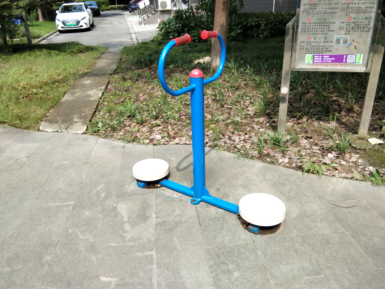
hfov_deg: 58.4
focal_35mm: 31
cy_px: 144
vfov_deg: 45.4
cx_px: 192
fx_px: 345
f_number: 2.2
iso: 50
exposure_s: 1/257
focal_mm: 3.69
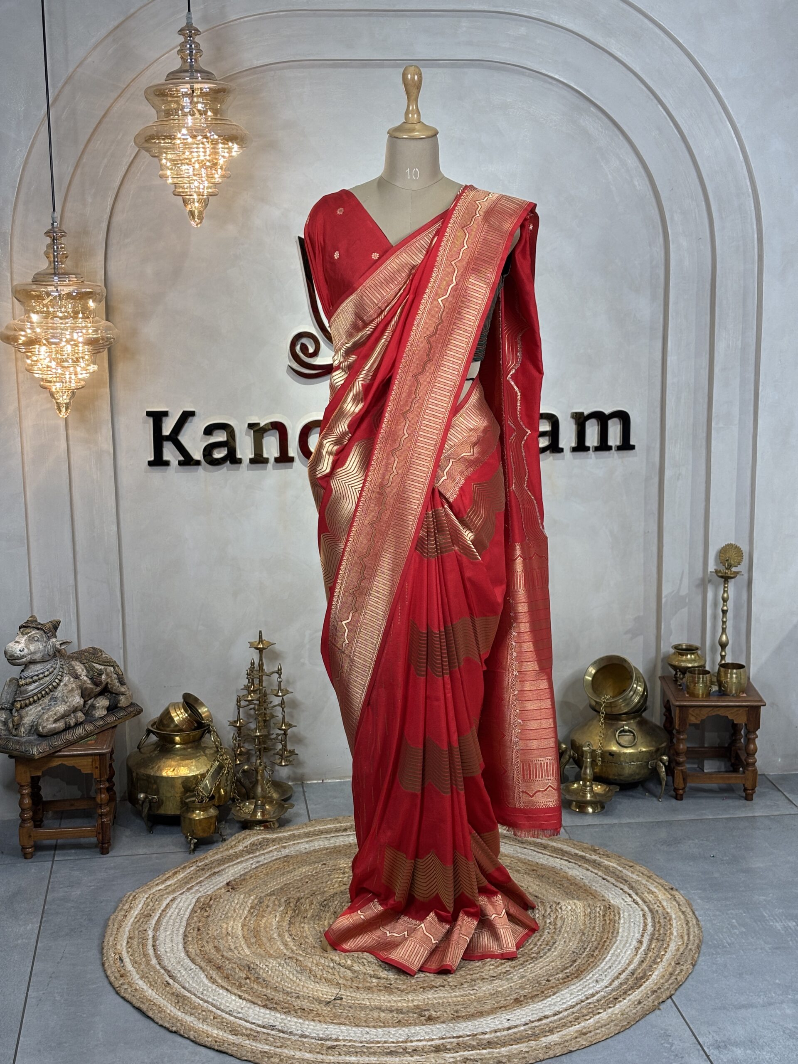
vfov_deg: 36.8
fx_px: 1598
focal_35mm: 52
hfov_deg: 28.0
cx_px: 399
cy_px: 532
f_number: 1.6
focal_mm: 5.96
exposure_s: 1/50
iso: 32
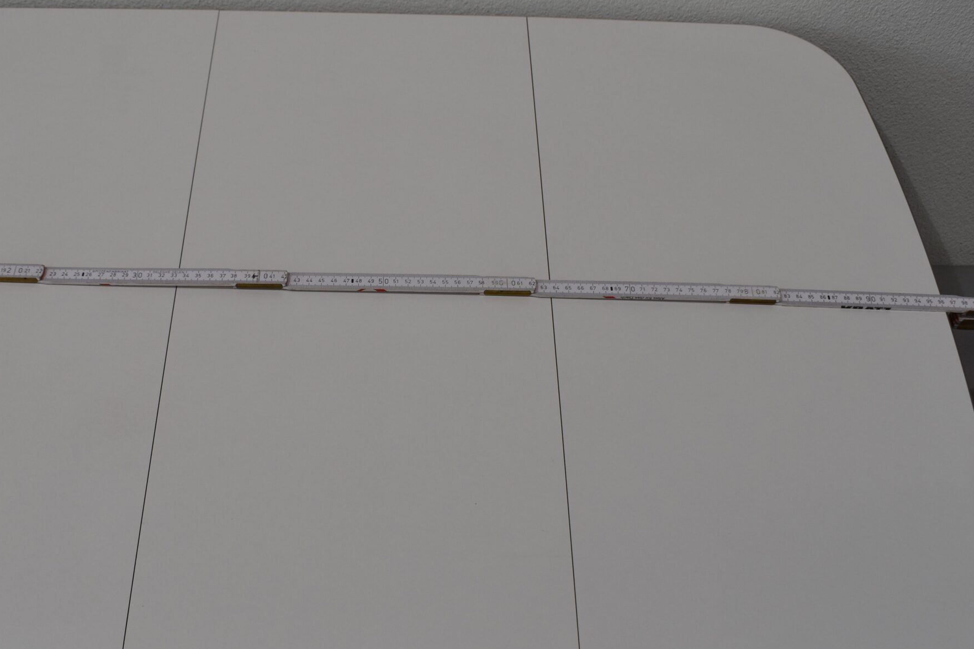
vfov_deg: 29.4
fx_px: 1237
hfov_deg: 42.7
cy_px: 358
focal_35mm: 46
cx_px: 373
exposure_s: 1/160
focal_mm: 21
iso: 200
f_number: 6.3
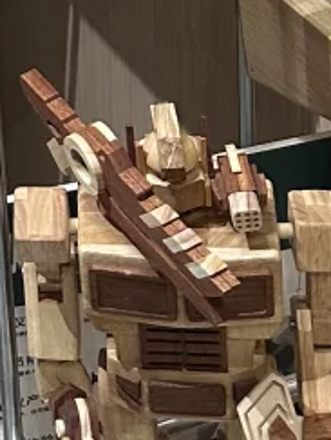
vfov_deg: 11.9
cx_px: -284
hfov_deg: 9.9
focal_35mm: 142
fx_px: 1806
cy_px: -516
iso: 250
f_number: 1.78
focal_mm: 6.86
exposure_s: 1/90
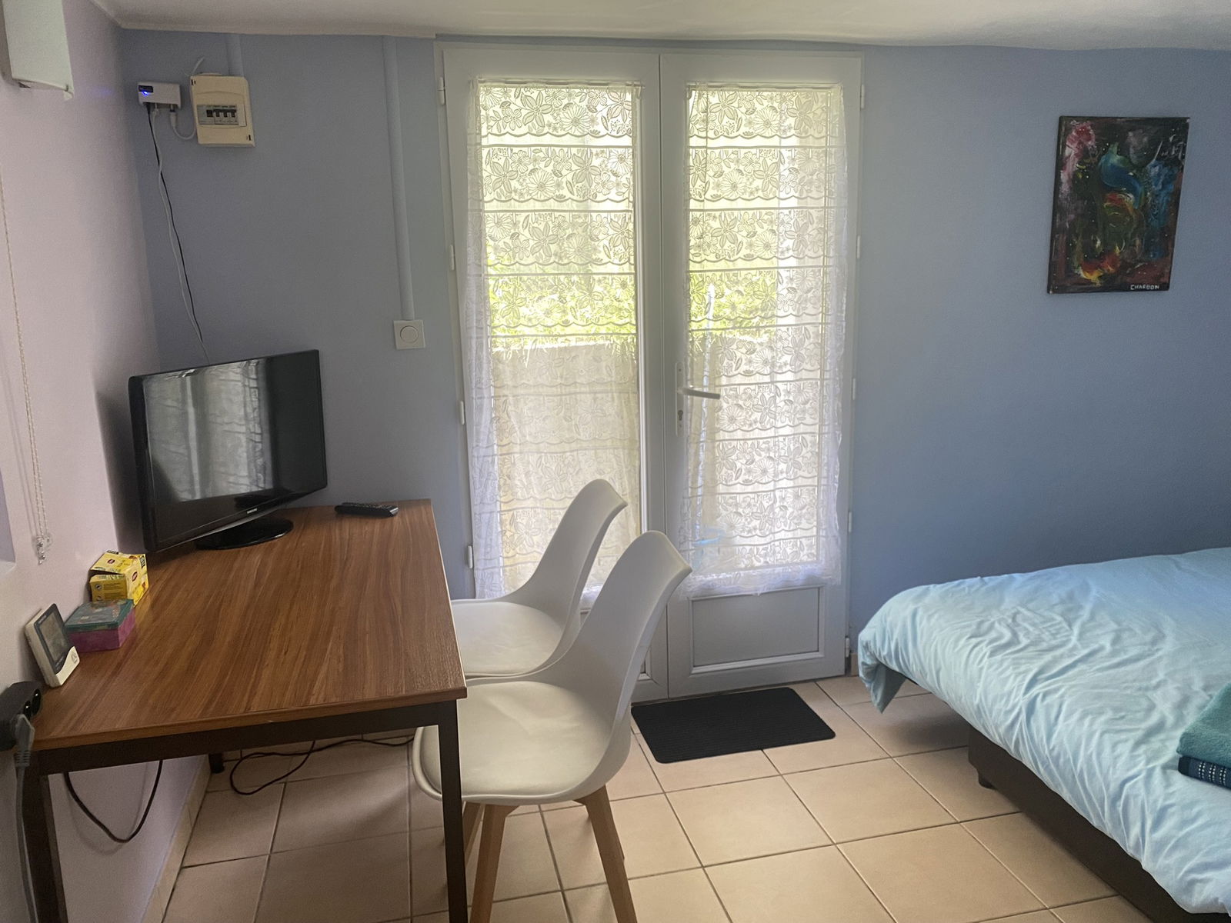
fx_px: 925
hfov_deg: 67.3
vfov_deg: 53.1
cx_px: 616
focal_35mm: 26
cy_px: 462
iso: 125
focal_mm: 4.25
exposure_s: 1/60
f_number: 1.8
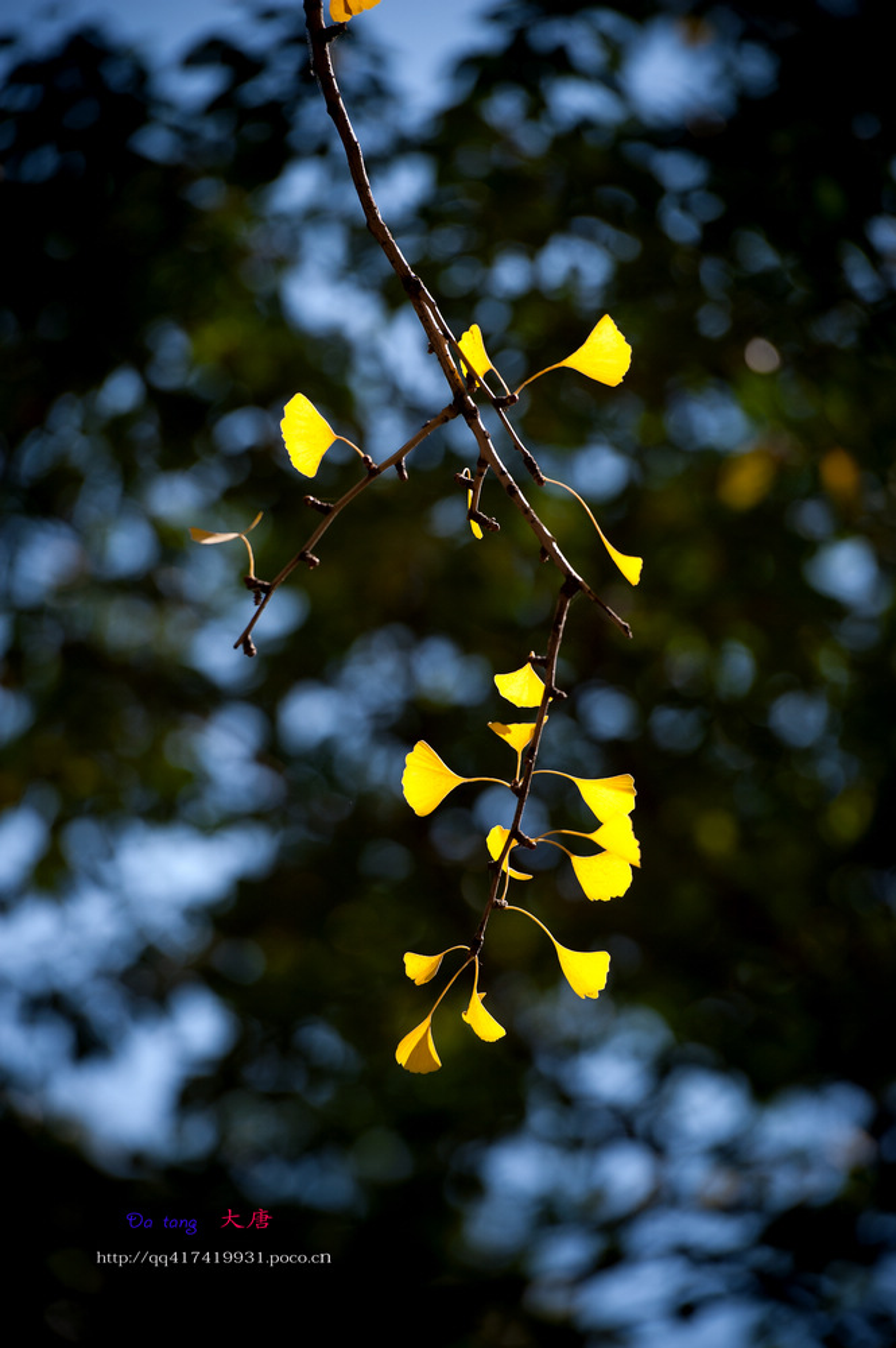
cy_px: 674
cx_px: 448
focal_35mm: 200
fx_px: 7479
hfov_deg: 6.9
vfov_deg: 10.3
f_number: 3.5
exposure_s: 1/2000
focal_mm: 200
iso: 160
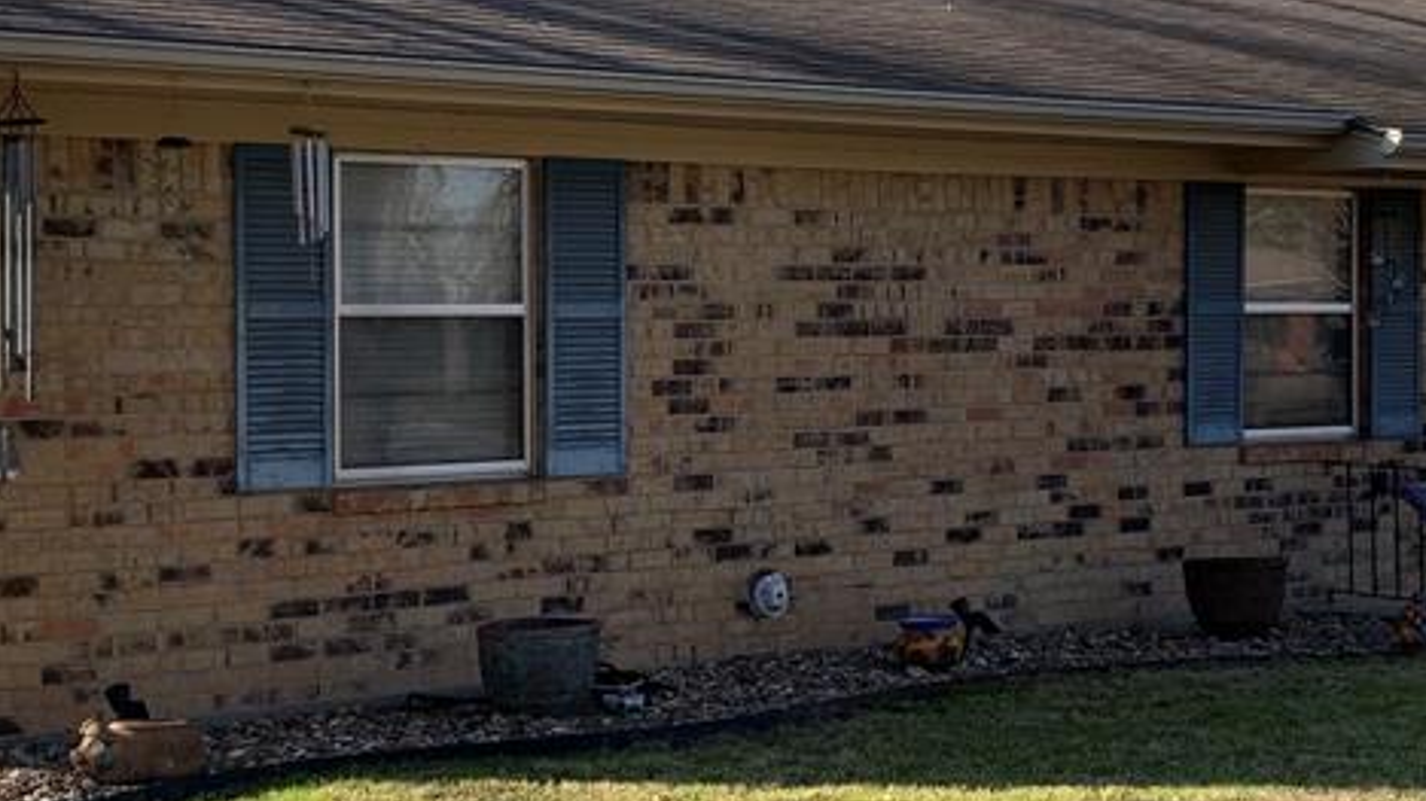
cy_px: 378
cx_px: 820
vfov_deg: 19.4
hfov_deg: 33.8
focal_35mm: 62
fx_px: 2344
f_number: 1.8
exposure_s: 1/1149
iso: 25
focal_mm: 4.25
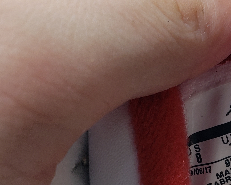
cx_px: 302
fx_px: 526
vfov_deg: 19.4
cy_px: 177
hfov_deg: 22.2
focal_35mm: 77
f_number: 2.4
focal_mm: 4.3
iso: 50
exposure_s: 1/120
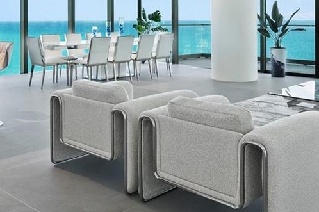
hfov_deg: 43.6
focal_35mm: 45
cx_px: 147
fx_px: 398
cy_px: 24
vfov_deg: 28.7
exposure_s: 1/20
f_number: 8
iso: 200
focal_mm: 14
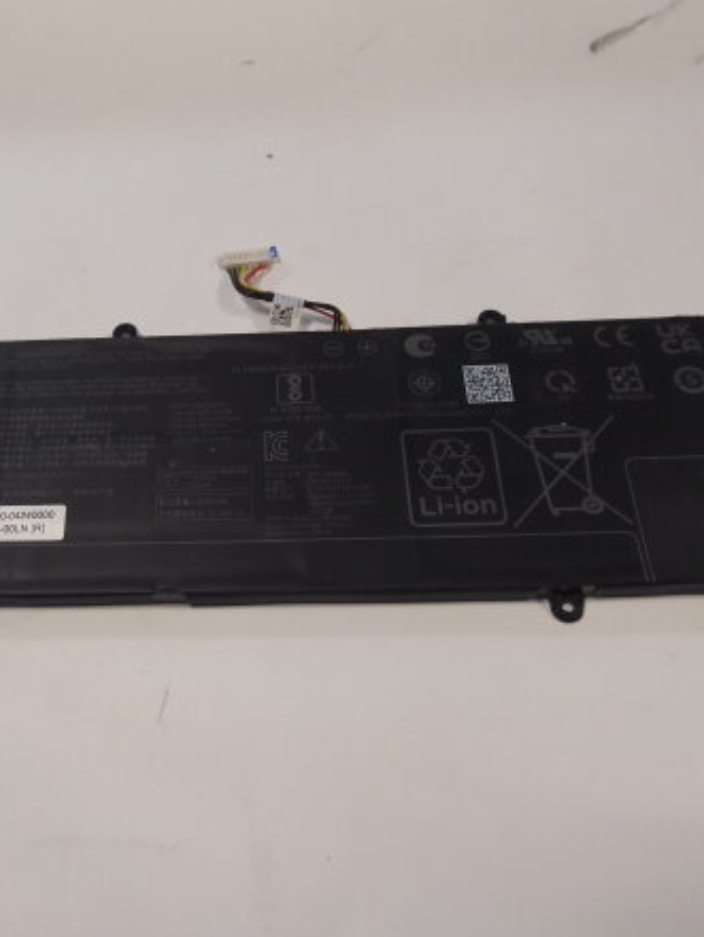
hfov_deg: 41.0
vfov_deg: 53.9
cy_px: 465
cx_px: 206
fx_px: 922
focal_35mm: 34
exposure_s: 1/60
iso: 250
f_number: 3.3
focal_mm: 4.3
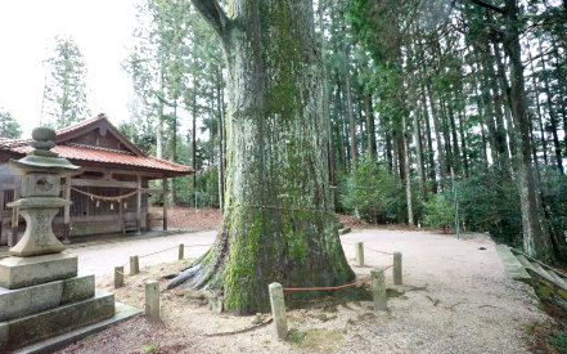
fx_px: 278
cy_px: 172
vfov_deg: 64.9
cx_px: 278
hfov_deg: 91.1
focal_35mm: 18
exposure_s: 1/640
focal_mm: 17
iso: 16000
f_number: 8
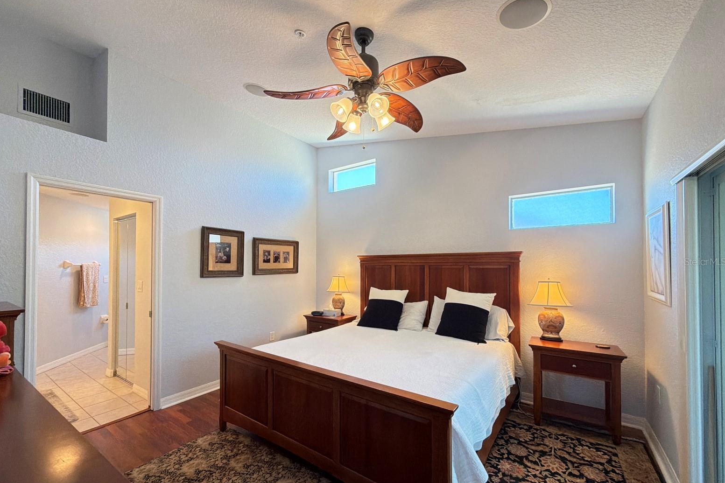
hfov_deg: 100.4
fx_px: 302
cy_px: 261
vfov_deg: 77.2
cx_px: 355
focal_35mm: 15
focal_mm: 2.22
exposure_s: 1/60
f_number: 2.2
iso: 250
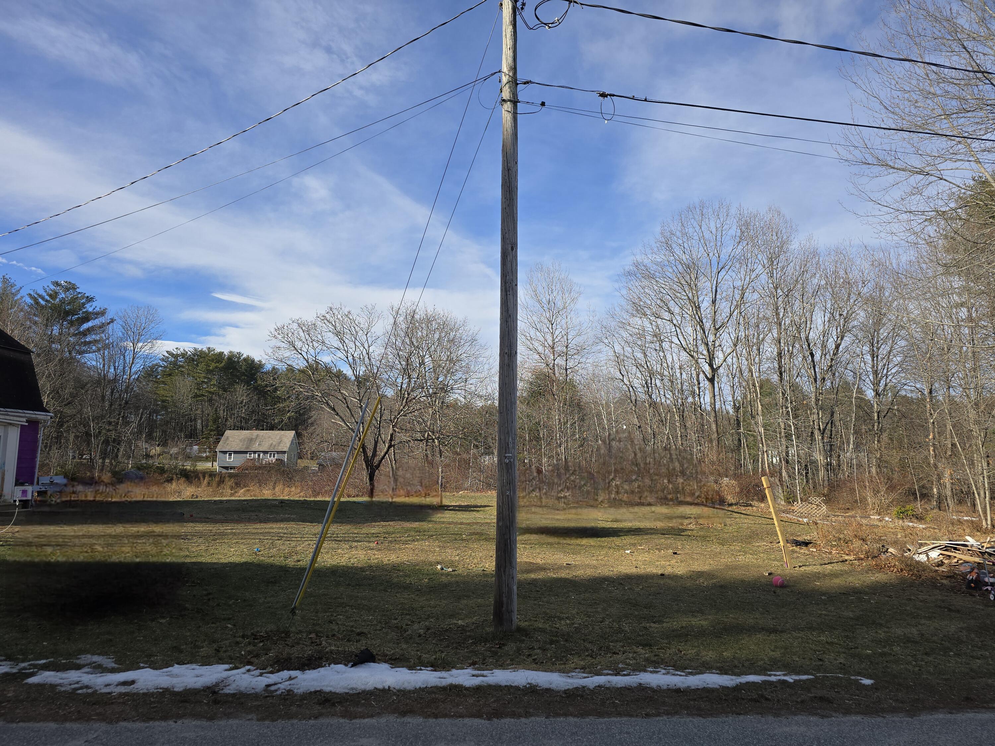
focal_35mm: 23
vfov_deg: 58.9
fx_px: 661
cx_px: 498
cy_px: 373
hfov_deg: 73.9
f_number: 1.7
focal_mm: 6.3
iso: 12
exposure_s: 1/714
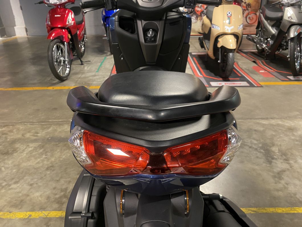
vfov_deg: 53.1
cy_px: 114
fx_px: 227
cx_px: 151
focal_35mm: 26
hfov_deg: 67.3
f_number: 1.8
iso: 400
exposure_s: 1/50
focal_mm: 4.25
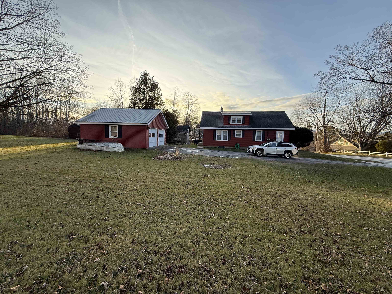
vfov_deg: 85.7
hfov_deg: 102.1
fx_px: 159
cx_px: 196
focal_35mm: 14
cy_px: 147
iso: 64
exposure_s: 1/472
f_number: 2.2
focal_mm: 2.22
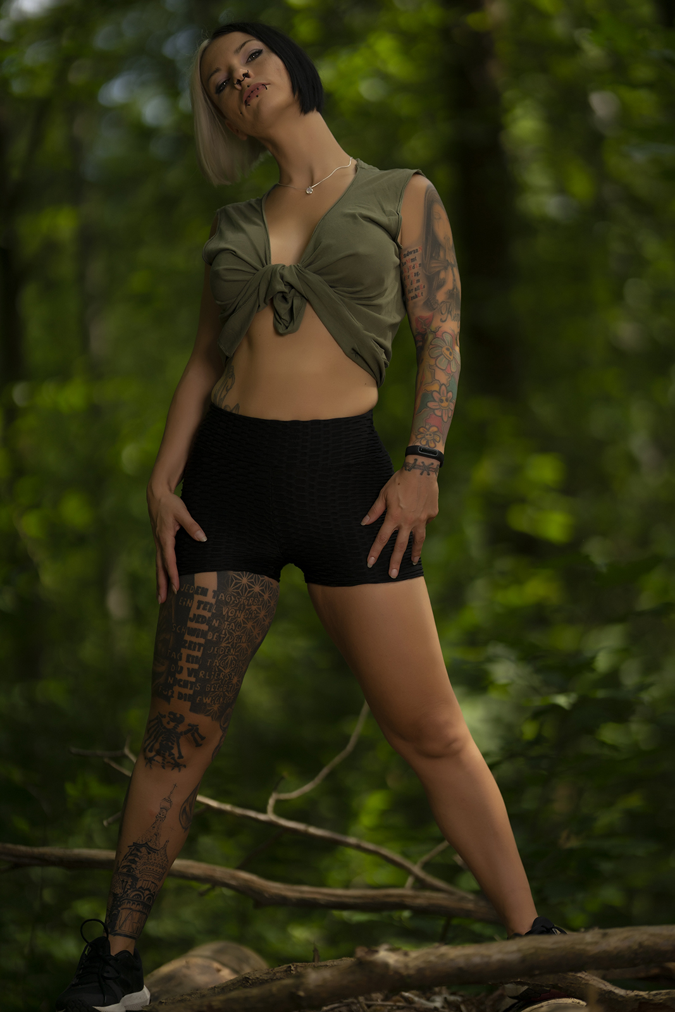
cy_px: 506
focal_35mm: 105
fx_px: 2952
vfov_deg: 19.5
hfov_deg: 13.0
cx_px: 338
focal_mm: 105
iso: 125
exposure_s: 1/3200
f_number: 1.4
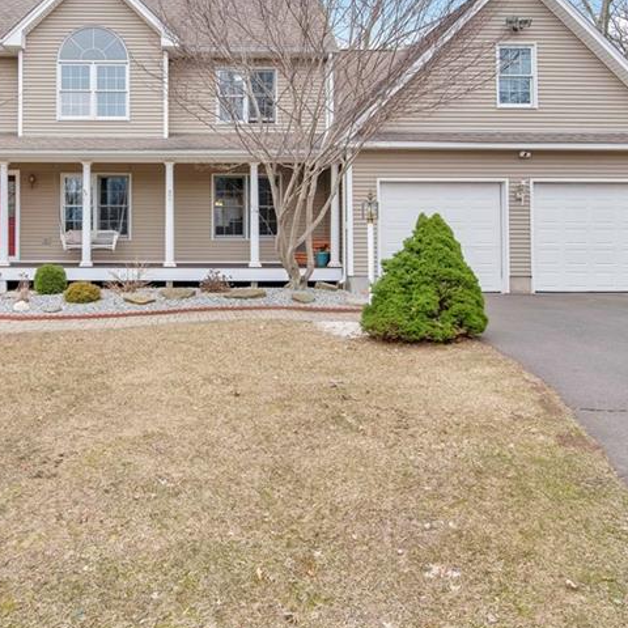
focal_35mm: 29
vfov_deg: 54.6
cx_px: 188
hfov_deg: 54.0
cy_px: 213
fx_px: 595
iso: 280
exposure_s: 1/250
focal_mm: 16
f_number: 8
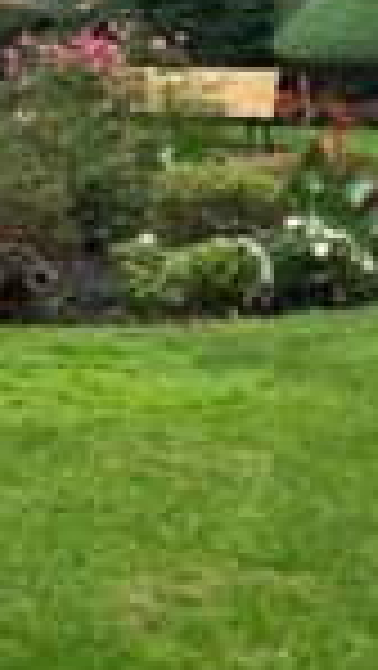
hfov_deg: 9.3
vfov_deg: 16.3
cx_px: -374
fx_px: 2170
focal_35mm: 122
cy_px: -279
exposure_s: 1/250
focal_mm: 4.25
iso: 32
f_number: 1.8
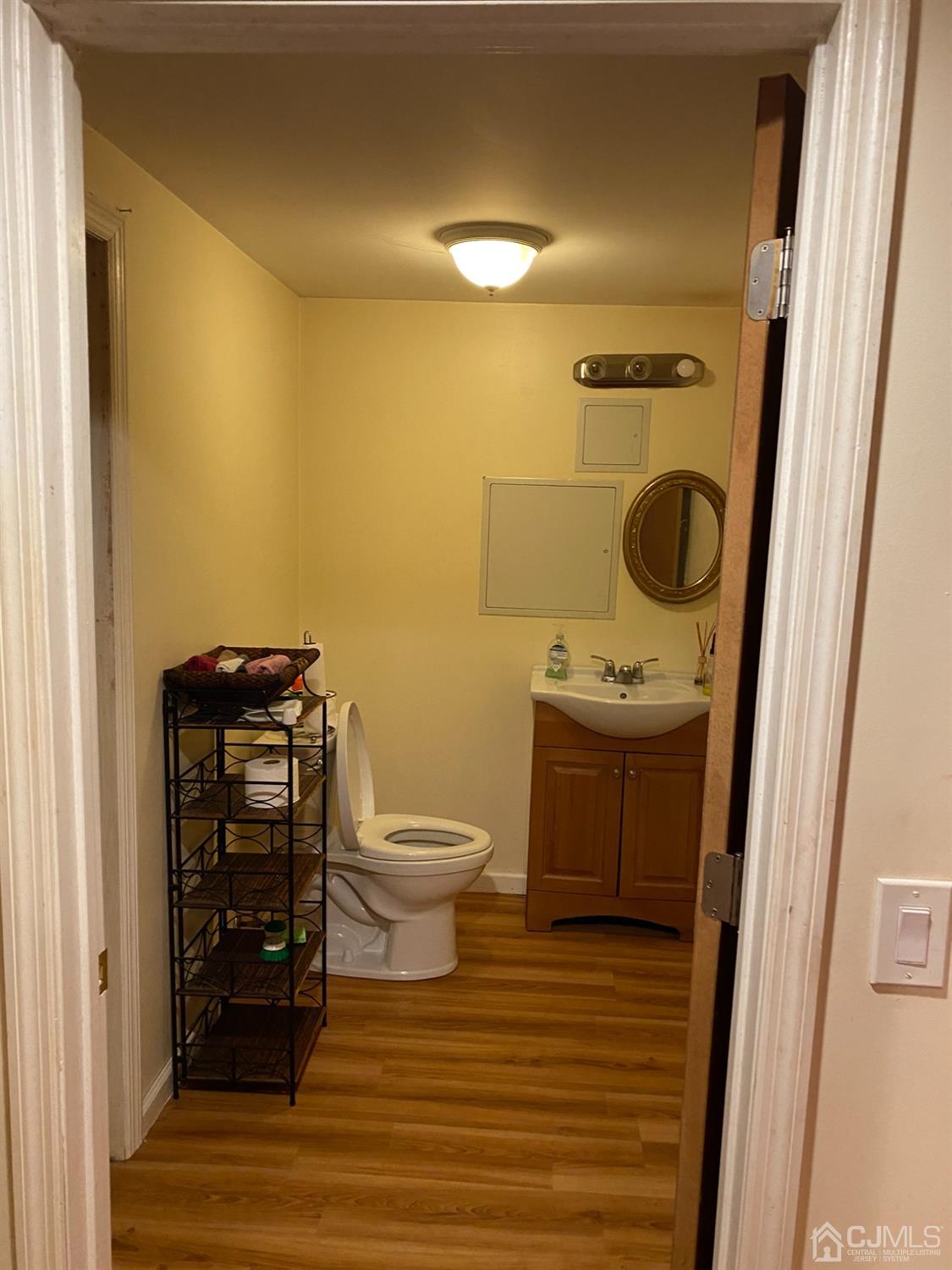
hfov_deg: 53.1
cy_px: 635
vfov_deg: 67.3
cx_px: 476
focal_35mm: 26
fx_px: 953
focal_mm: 4.25
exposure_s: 1/60
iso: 320
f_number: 1.8
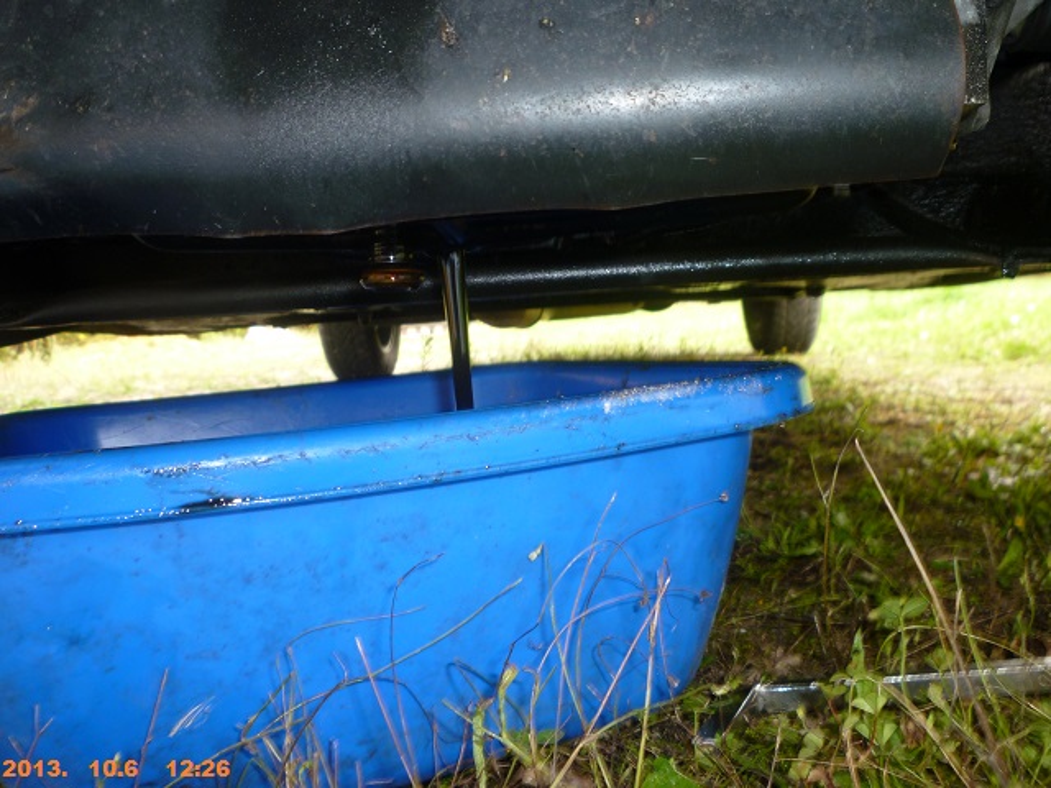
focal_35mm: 29
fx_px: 880
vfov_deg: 48.2
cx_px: 526
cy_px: 394
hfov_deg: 61.7
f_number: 3.3
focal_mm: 5.2
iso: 100
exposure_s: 1/30
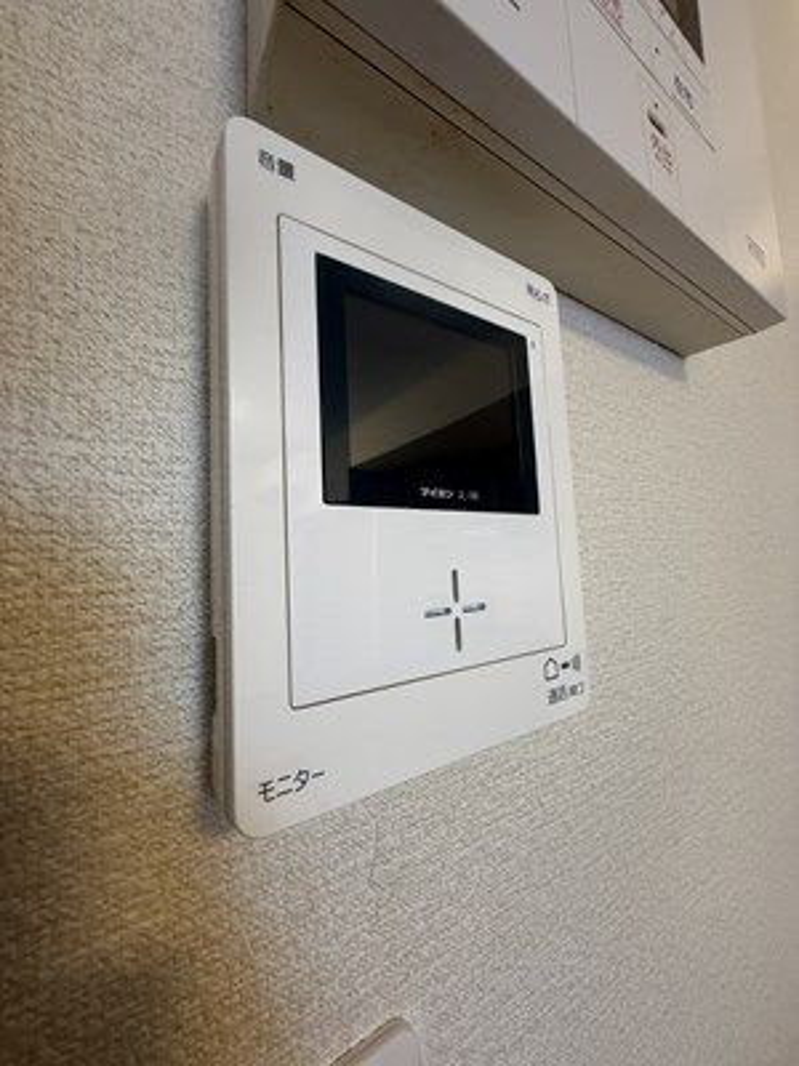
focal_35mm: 14
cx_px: 400
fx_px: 431
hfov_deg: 85.7
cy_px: 533
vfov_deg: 102.1
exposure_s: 1/100
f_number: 2.2
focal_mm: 2.22
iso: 200
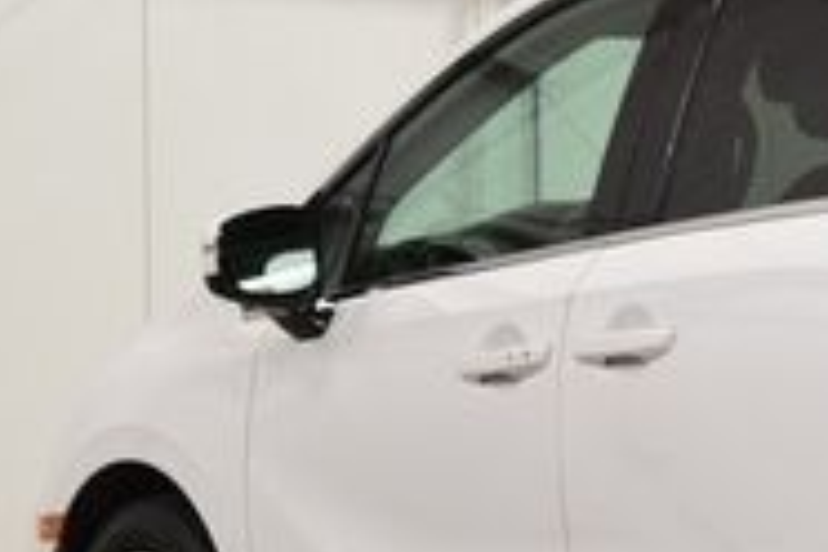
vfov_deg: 6.7
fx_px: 4738
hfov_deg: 9.6
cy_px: 519
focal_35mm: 206
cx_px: 1318
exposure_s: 1/30
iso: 640
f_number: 7.1
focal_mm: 40
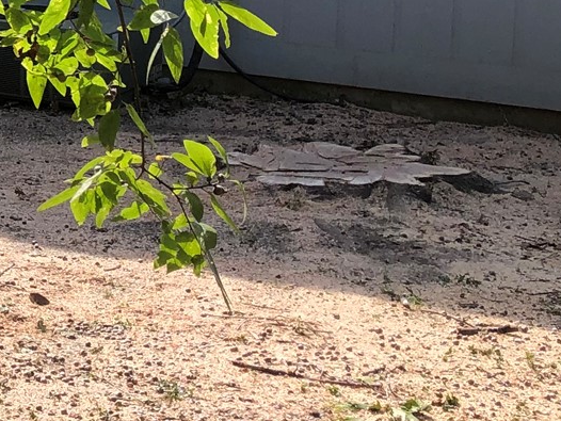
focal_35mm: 109
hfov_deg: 15.4
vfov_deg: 13.2
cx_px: -465
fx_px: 1767
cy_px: -87
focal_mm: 3.99
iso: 20
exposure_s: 1/546
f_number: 1.8
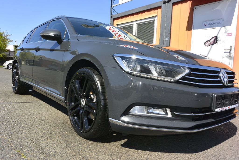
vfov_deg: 47.9
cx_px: 120
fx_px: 179
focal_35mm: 27
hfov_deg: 67.4
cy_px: 80
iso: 160
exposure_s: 1/250
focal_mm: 10
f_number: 9
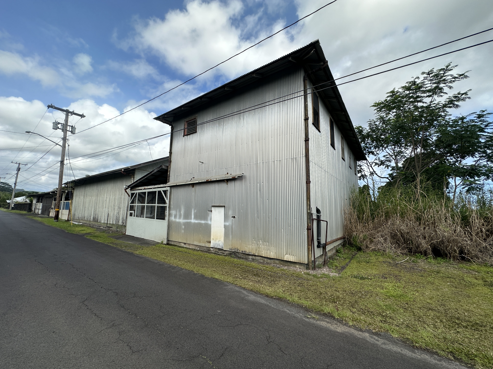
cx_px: 246
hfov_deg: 102.1
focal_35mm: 14
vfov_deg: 85.7
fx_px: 199
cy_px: 184
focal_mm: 2.22
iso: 50
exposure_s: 1/1595
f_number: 2.2
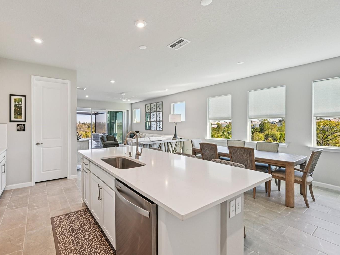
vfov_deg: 78.1
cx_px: 140
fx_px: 157
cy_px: 128
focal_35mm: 16
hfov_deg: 93.5
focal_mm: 14
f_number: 8
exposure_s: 1/100
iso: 400
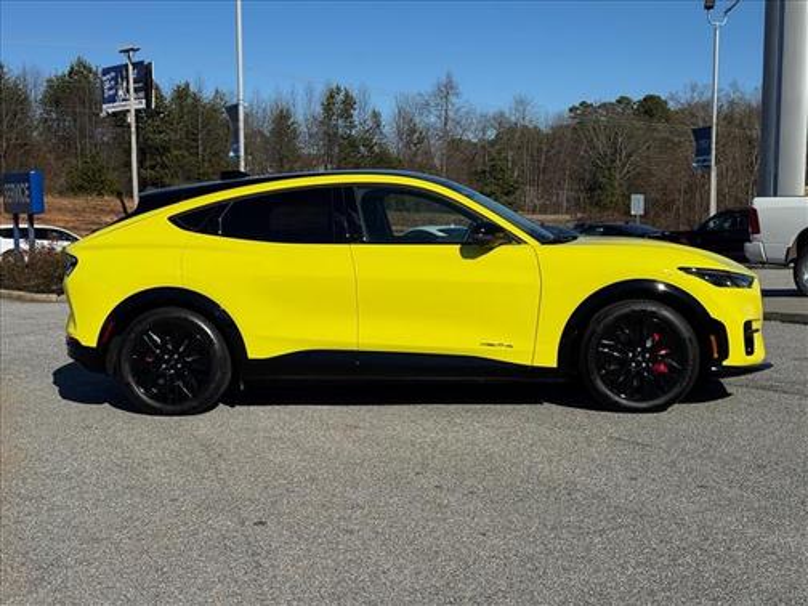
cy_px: 303
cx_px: 404
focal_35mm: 48
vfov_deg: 30.3
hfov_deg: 39.7
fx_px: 1120
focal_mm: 6.76
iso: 80
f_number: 1.78
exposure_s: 1/12500
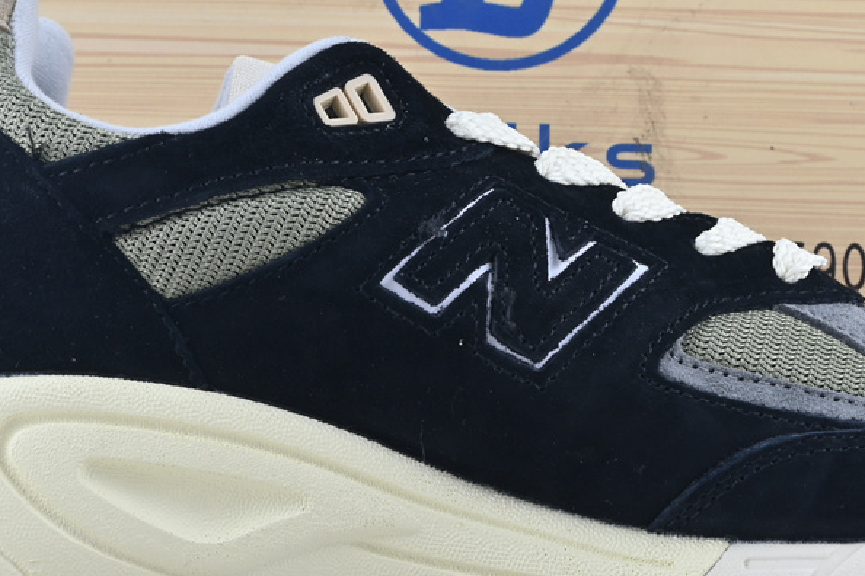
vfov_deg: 13.9
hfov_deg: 20.7
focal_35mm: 99
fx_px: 2367
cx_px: 494
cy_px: 316
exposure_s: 1/13
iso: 100
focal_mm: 32.5
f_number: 10
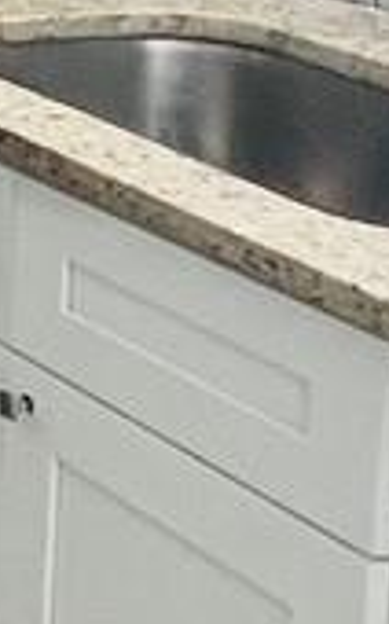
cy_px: -195
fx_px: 2209
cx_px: -1116
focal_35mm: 130
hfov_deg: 7.5
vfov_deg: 15.3
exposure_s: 1/120
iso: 125
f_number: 1.8
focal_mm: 1.57
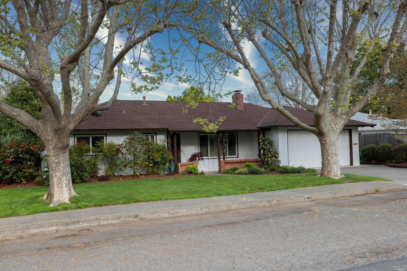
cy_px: 136
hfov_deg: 54.4
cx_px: 204
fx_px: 396
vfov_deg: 37.9
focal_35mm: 35
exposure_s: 1/100
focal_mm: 35
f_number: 13
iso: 800
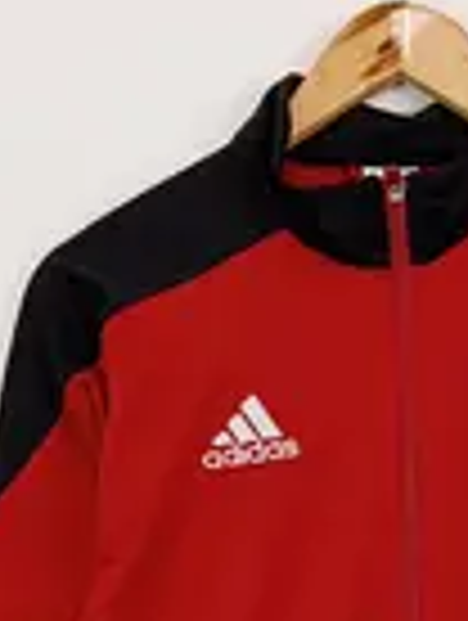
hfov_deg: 17.8
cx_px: 472
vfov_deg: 22.8
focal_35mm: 81
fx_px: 1456
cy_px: 675
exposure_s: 1/100
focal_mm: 4.22
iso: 106
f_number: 1.8
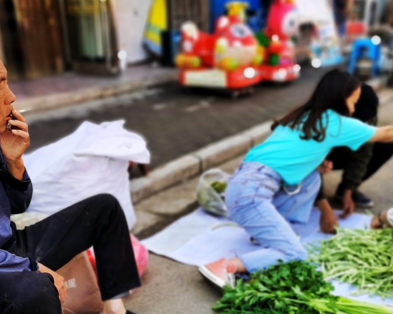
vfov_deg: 32.7
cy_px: 241
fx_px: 523
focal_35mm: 45
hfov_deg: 41.1
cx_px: 215
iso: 50
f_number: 1.8
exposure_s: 1/434
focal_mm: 5.58
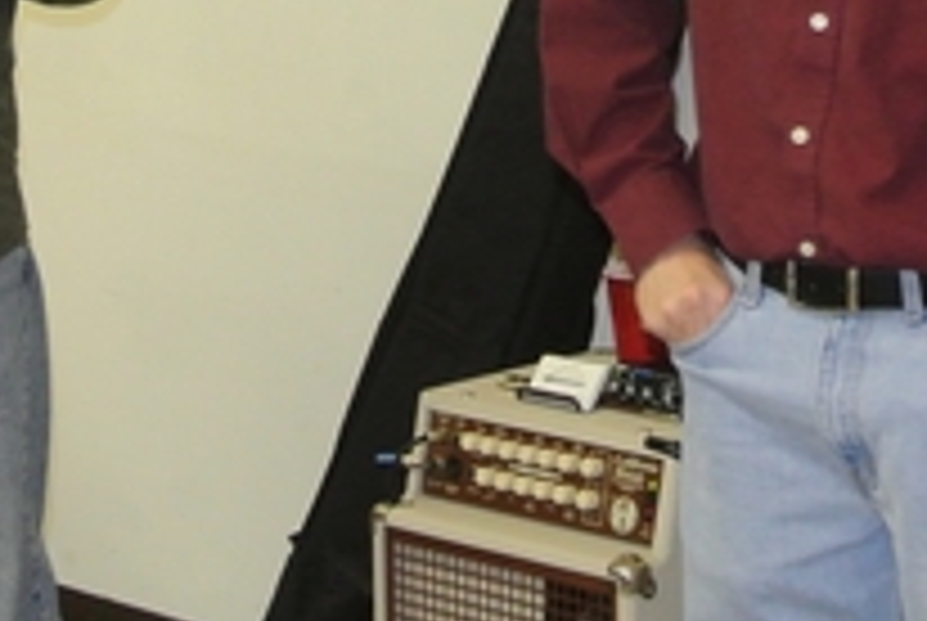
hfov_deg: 13.5
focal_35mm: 152
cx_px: 585
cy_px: -153
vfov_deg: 8.9
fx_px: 3920
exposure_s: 1/60
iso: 800
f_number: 4.5
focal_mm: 18.2
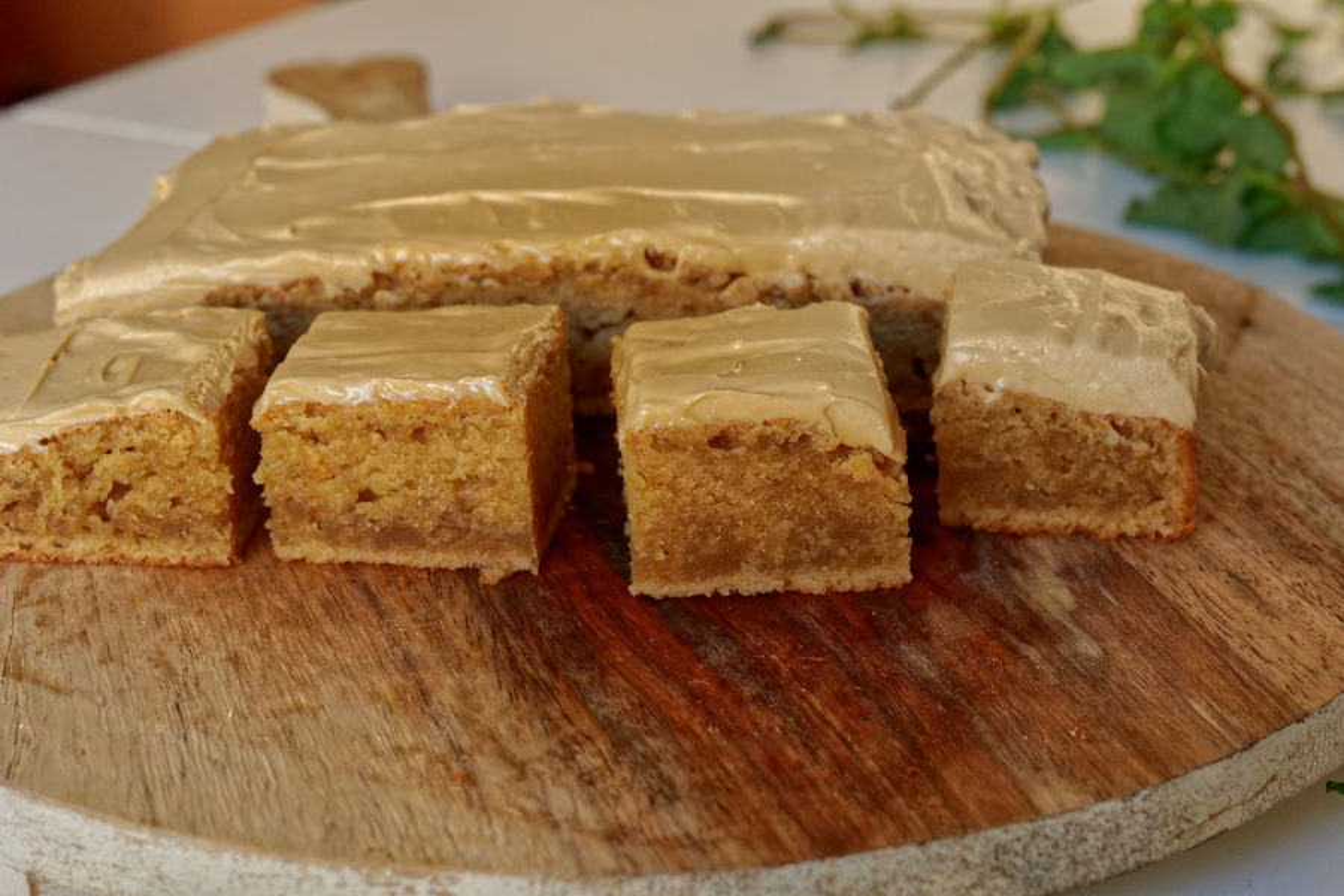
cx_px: 672
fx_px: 2240
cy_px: 448
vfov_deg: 22.6
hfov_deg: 33.4
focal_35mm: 60
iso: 2500
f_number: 9
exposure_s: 1/80
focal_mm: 60
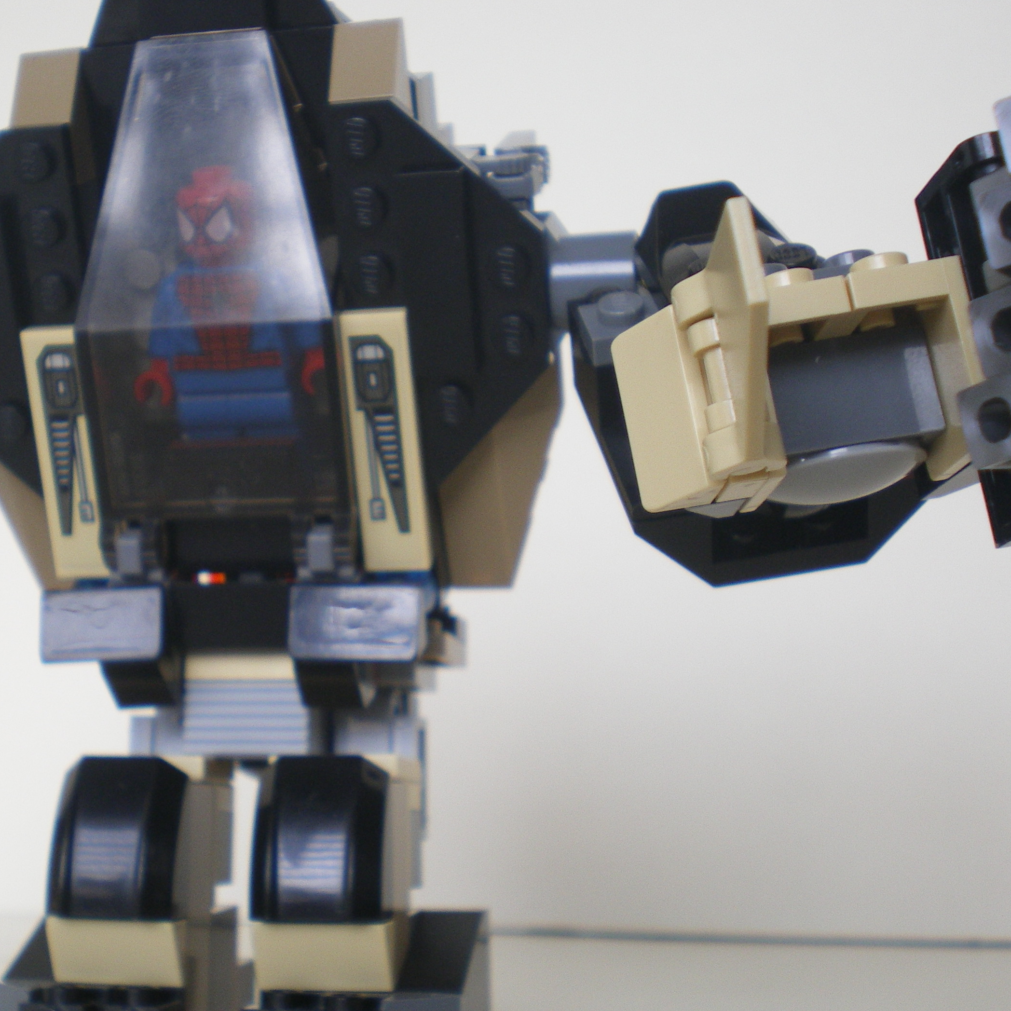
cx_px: 343
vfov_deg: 30.0
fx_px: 1883
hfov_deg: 29.8
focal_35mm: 57
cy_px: 532
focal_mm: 7.4
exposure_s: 1/50
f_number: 3.5
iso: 125
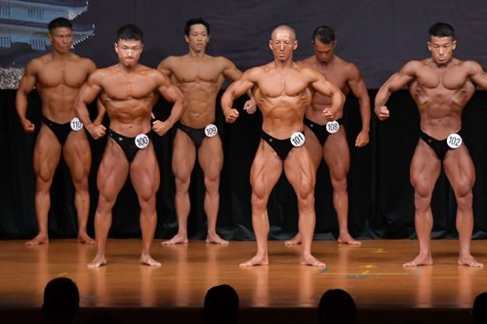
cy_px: 113
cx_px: 329
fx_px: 3528
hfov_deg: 7.9
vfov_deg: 5.3
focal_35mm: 261
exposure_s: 1/400
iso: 4000
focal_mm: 112
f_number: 5.6
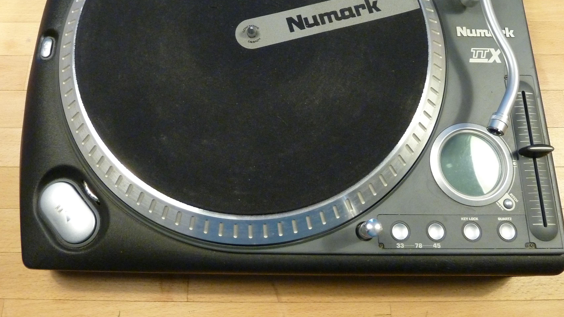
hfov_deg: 61.0
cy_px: 83
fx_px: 479
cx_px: 273
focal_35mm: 32
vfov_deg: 35.9
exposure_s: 1/6
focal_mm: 4.1
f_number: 3.3
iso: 400
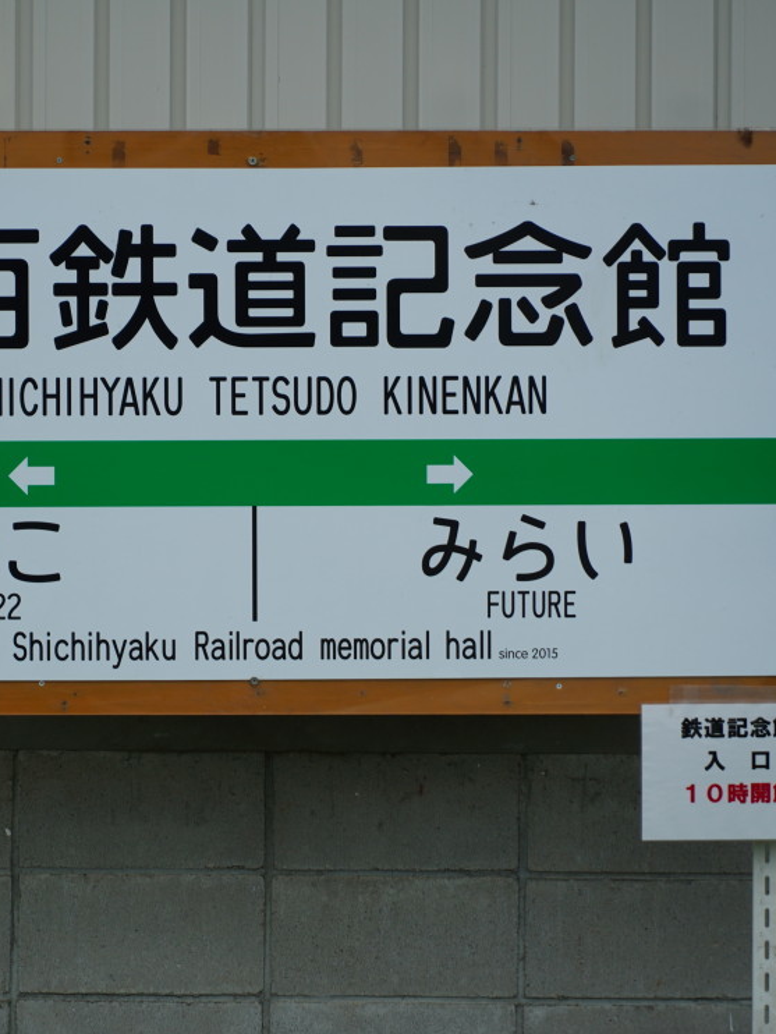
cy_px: 518
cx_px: 233
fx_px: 8774
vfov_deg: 6.7
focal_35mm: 294
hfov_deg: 5.1
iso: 100
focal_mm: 135
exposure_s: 1/500
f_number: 5.6
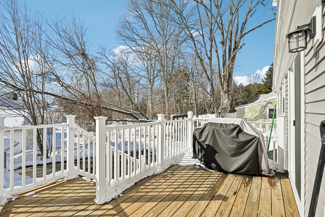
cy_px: 108
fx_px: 144
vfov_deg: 73.8
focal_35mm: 16
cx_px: 162
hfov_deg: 96.7
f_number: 8
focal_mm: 16
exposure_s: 1/1600
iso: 400
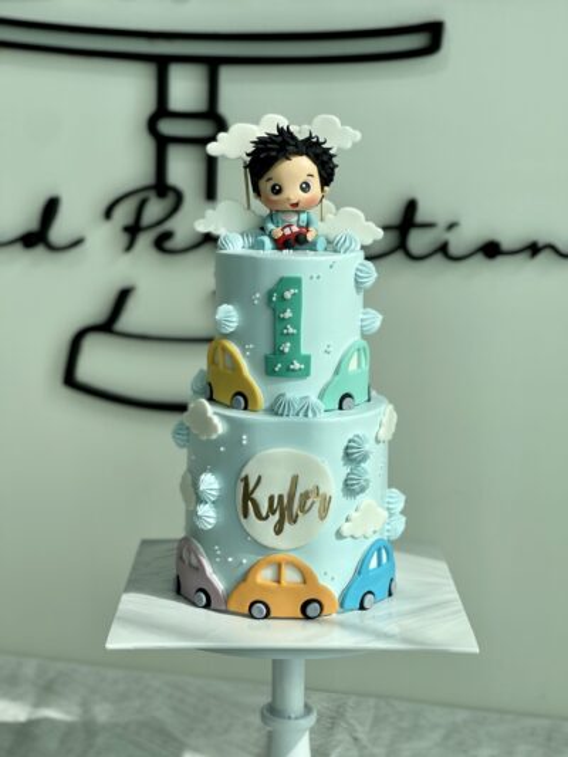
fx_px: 1400
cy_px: 378
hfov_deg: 22.9
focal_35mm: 64
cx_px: 284
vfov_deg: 30.3
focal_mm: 7.5
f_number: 2.2
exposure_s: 1/340
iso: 32
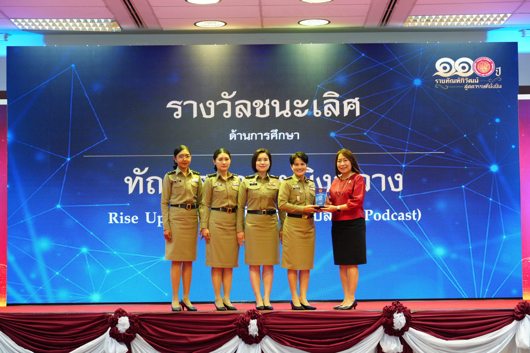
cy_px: 176
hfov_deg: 28.5
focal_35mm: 71
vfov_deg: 19.2
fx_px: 1045
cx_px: 265
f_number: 5
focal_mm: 71
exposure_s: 1/40
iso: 1250
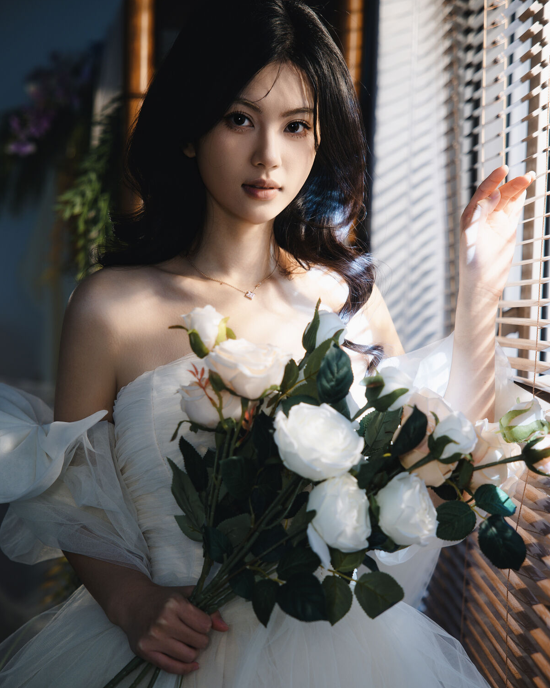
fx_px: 1608
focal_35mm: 79
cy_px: 371
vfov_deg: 24.1
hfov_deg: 19.4
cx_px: 275
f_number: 2.8
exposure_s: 1/125
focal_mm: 70
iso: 100
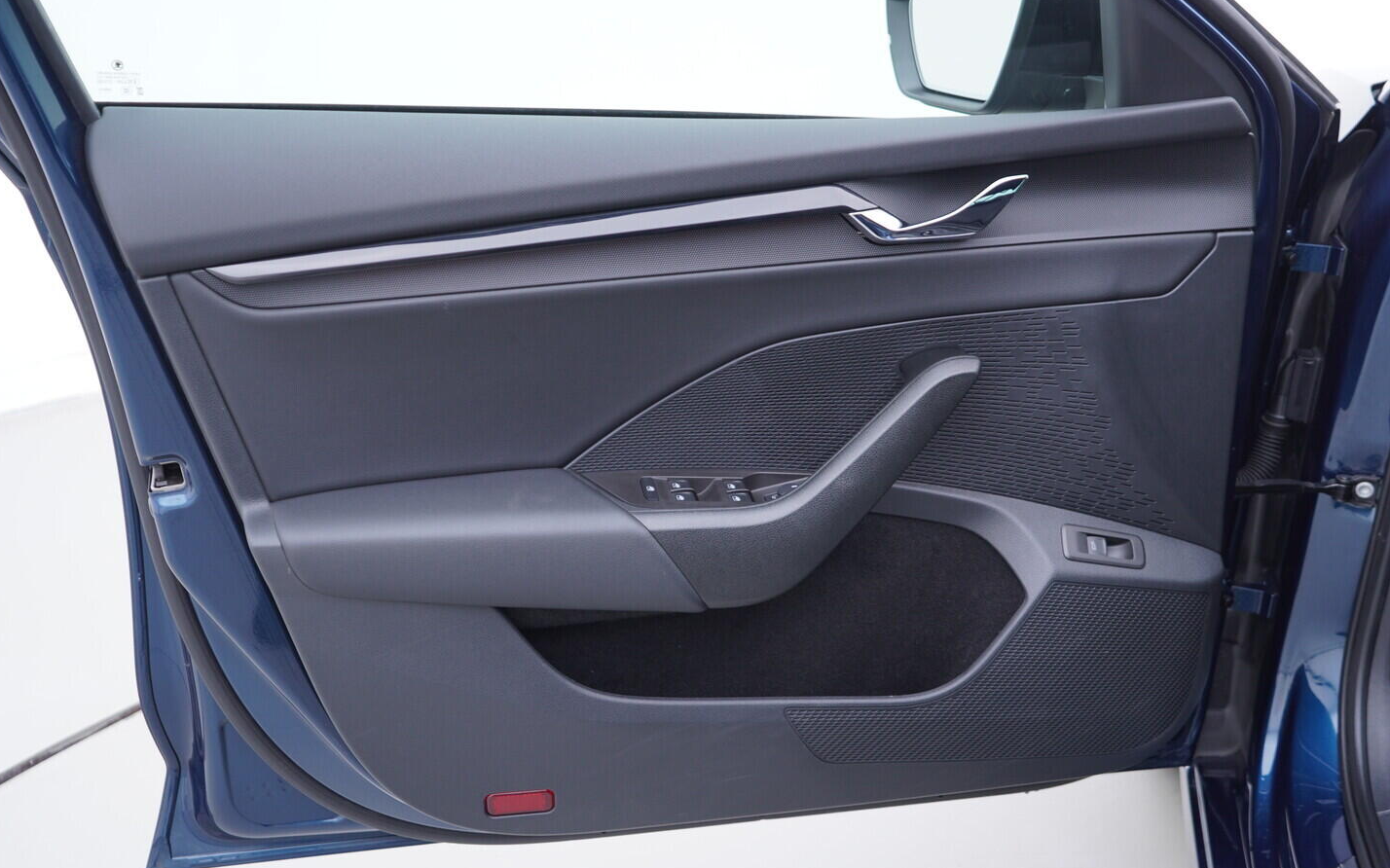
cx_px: 690
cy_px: 423
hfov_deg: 52.8
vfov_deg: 34.4
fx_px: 1401
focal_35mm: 37
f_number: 2.8
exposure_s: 1/40
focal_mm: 24
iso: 125
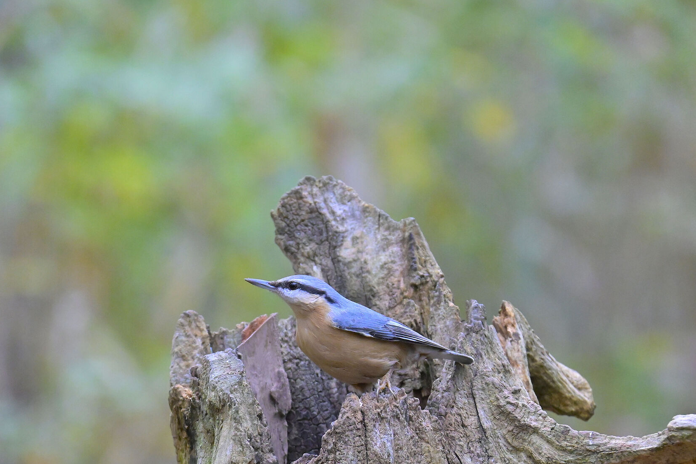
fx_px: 7559
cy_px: 320
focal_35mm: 391
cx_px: 350
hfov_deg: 5.3
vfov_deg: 3.5
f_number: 6.3
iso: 4000
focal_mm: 180
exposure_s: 1/250
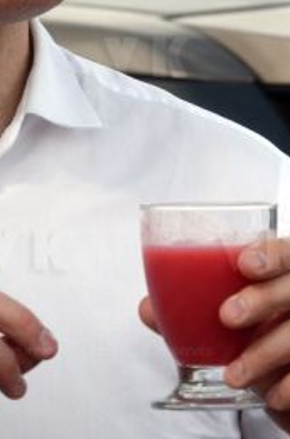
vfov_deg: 4.1
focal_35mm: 502
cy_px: 96
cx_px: 26
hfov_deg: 2.7
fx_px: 6100
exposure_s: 1/320
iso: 250
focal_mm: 145
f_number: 11
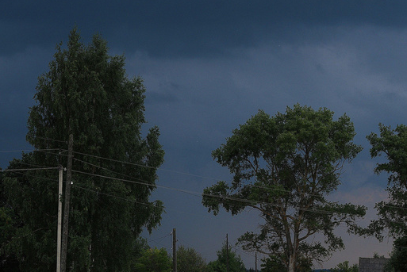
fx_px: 1358
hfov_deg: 17.0
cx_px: 136
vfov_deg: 11.4
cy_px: 260
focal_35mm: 120
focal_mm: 44
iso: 200
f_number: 10
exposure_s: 1/200
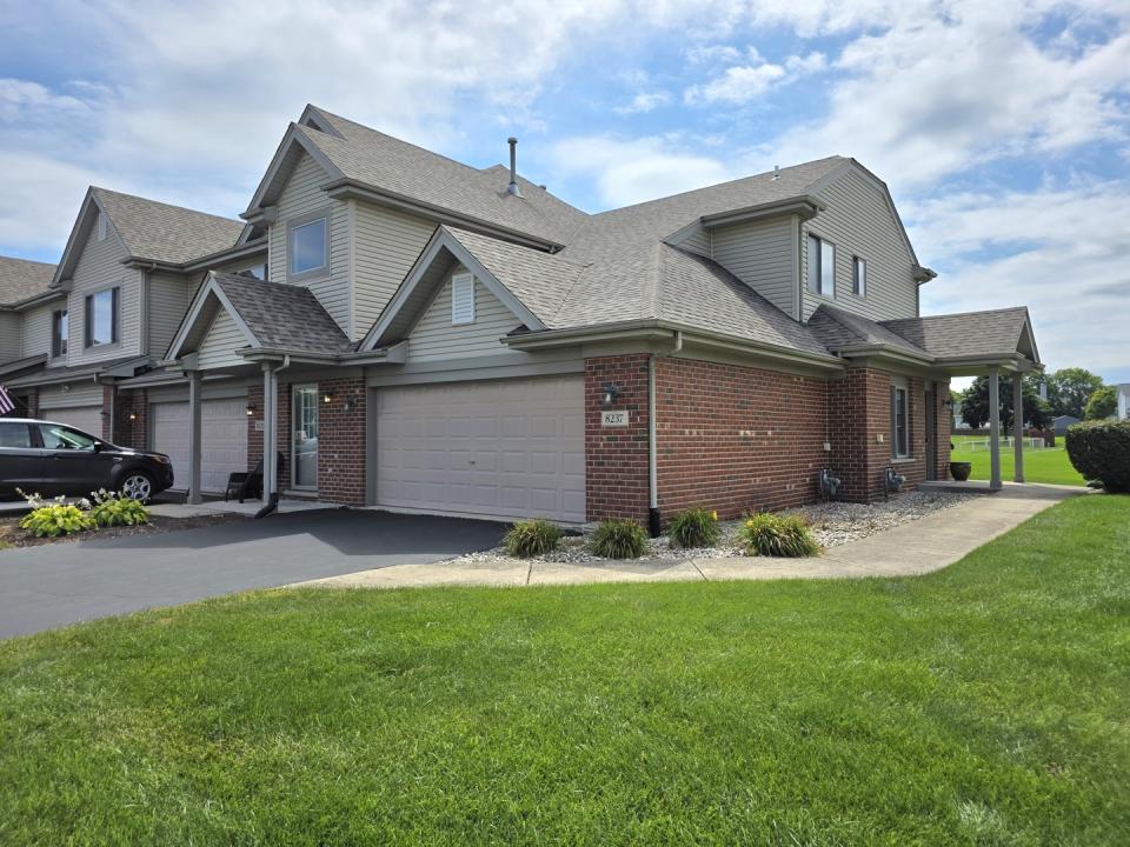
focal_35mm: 23
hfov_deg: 73.9
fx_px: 751
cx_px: 565
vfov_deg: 58.9
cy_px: 424
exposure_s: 1/10000
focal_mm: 6.3
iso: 50
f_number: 1.7
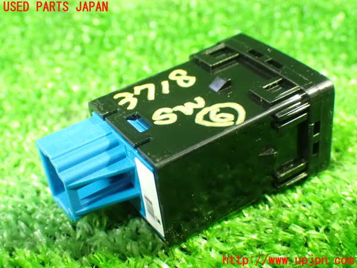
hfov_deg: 35.5
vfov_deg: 27.0
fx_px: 557
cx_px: 178
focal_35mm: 54
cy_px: 134
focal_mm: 9.65
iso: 1600
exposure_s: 1/13
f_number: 3.3
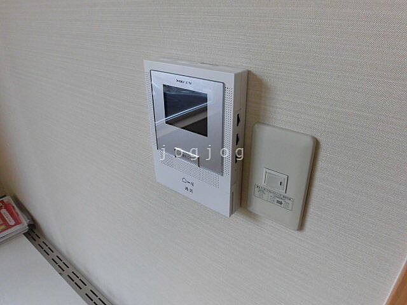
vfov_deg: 56.8
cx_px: 204
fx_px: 282
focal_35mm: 24
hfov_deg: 71.6
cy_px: 152
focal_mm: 4.3
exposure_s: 1/60
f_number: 3.1
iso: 160
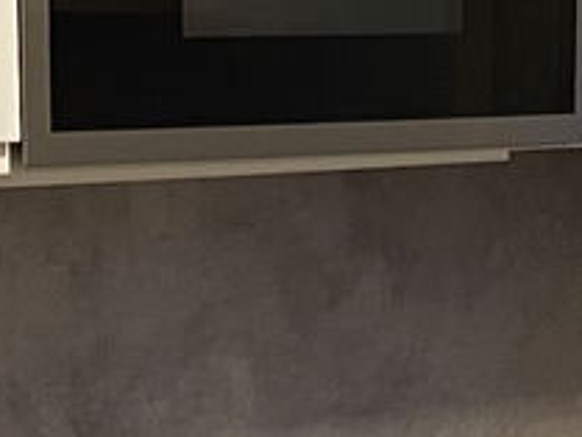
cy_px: 601
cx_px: 184
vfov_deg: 7.4
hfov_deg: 9.9
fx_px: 3348
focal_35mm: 199
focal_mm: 4.25
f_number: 1.8
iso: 125
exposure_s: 1/50
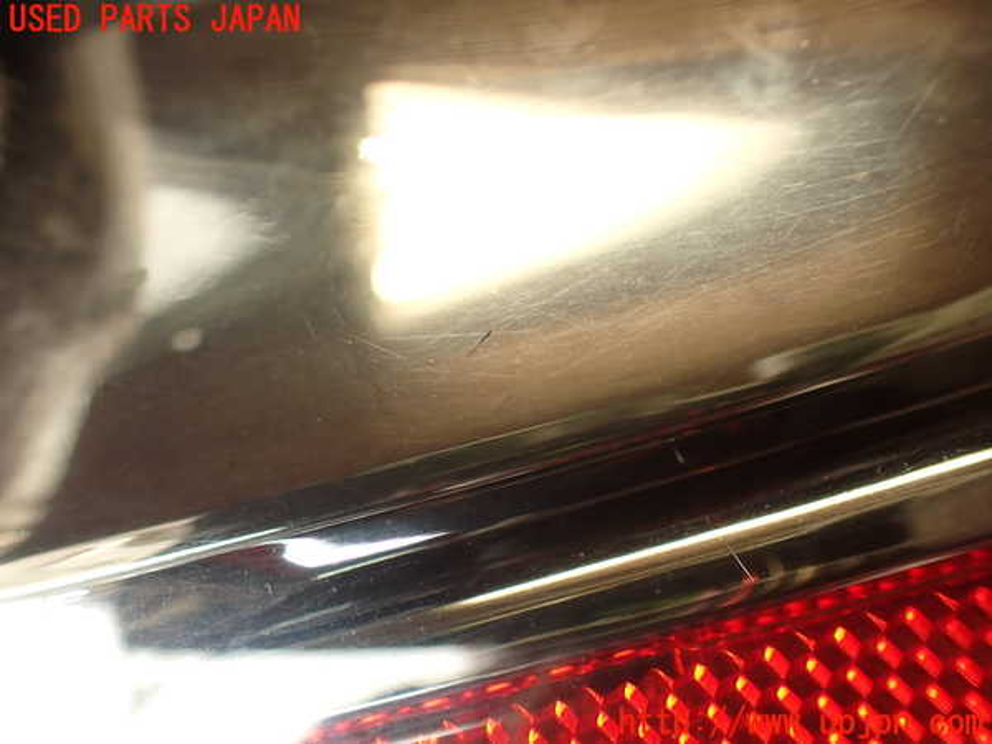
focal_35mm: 32
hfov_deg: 56.8
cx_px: 496
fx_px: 917
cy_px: 372
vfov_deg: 44.2
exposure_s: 1/60
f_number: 2.4
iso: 160
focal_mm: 5.79
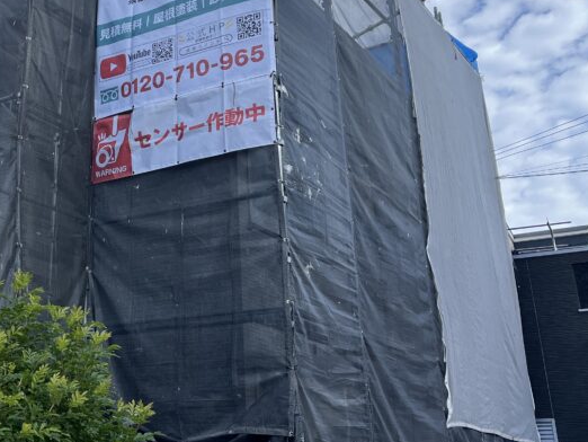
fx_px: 867
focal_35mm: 51
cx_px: 135
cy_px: 98
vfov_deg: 28.1
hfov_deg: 36.5
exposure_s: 1/2571
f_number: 1.6
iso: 50
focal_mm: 5.1
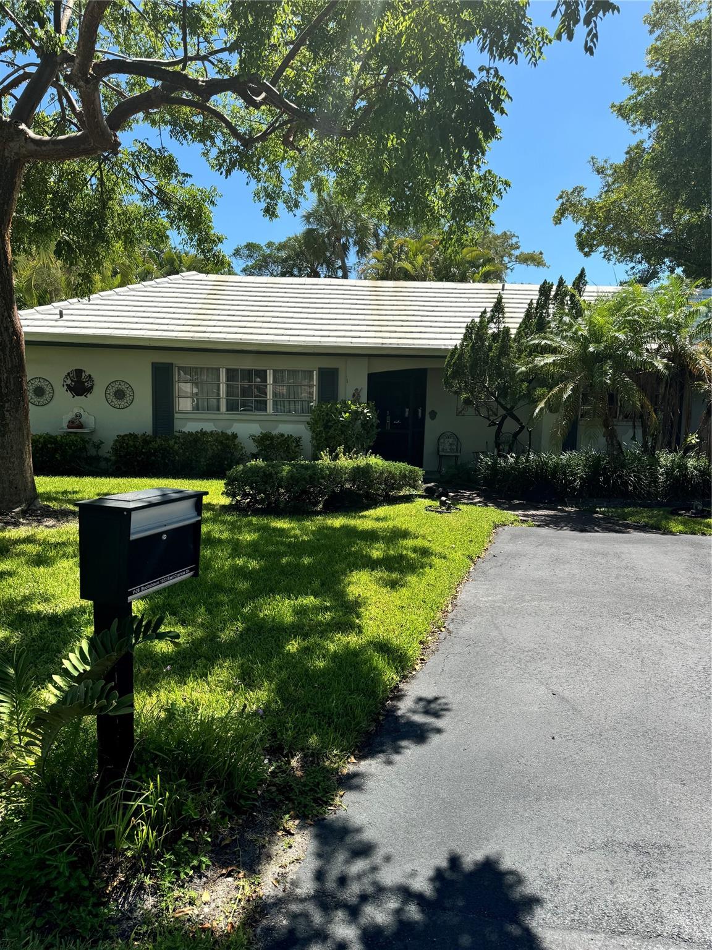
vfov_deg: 71.6
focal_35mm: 24
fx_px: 658
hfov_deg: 56.8
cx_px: 356
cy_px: 475
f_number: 1.78
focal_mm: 6.76
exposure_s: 1/3247
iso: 80
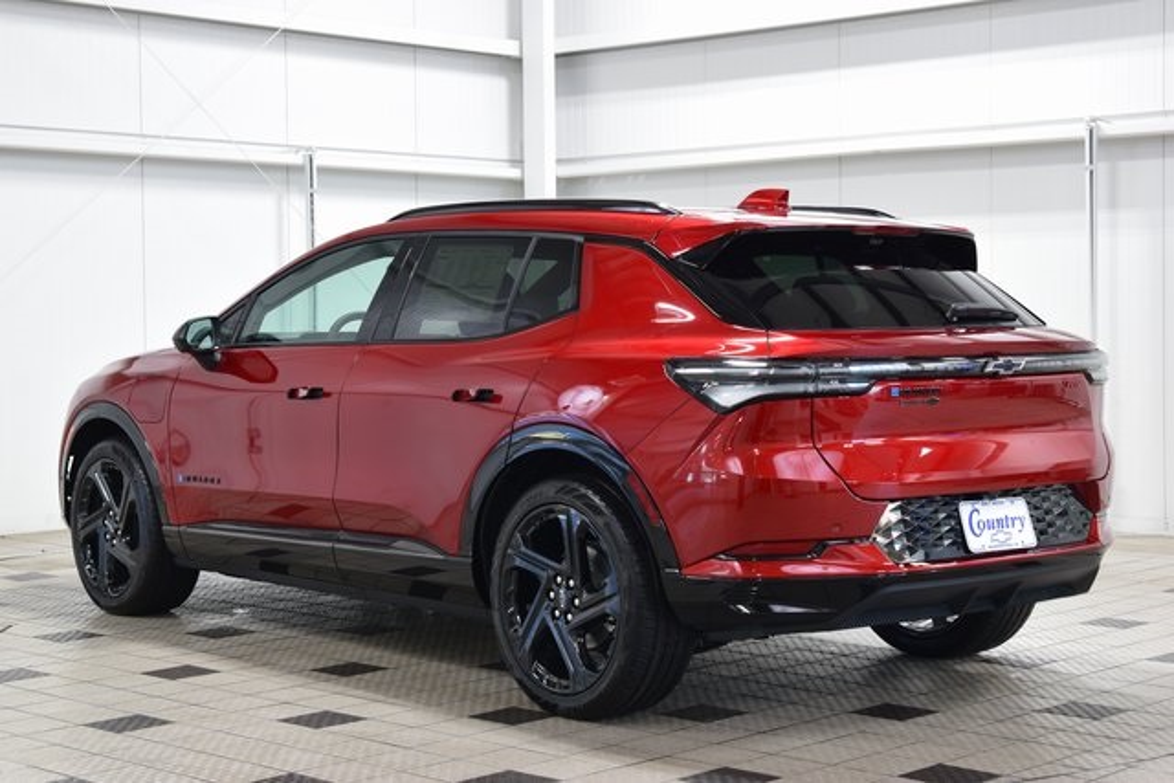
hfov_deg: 31.9
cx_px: 587
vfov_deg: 21.6
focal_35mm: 63
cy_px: 392
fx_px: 2055
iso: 720
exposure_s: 1/15
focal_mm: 42
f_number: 6.3
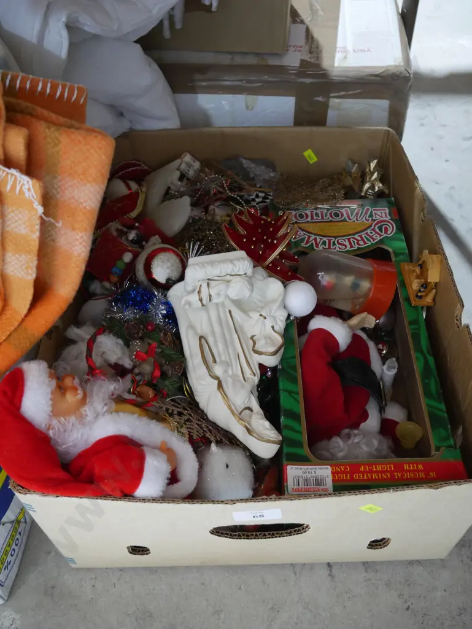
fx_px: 545
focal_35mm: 30
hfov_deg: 46.8
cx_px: 236
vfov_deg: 59.9
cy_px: 314
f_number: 3.6
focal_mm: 15
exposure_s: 1/60
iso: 1250
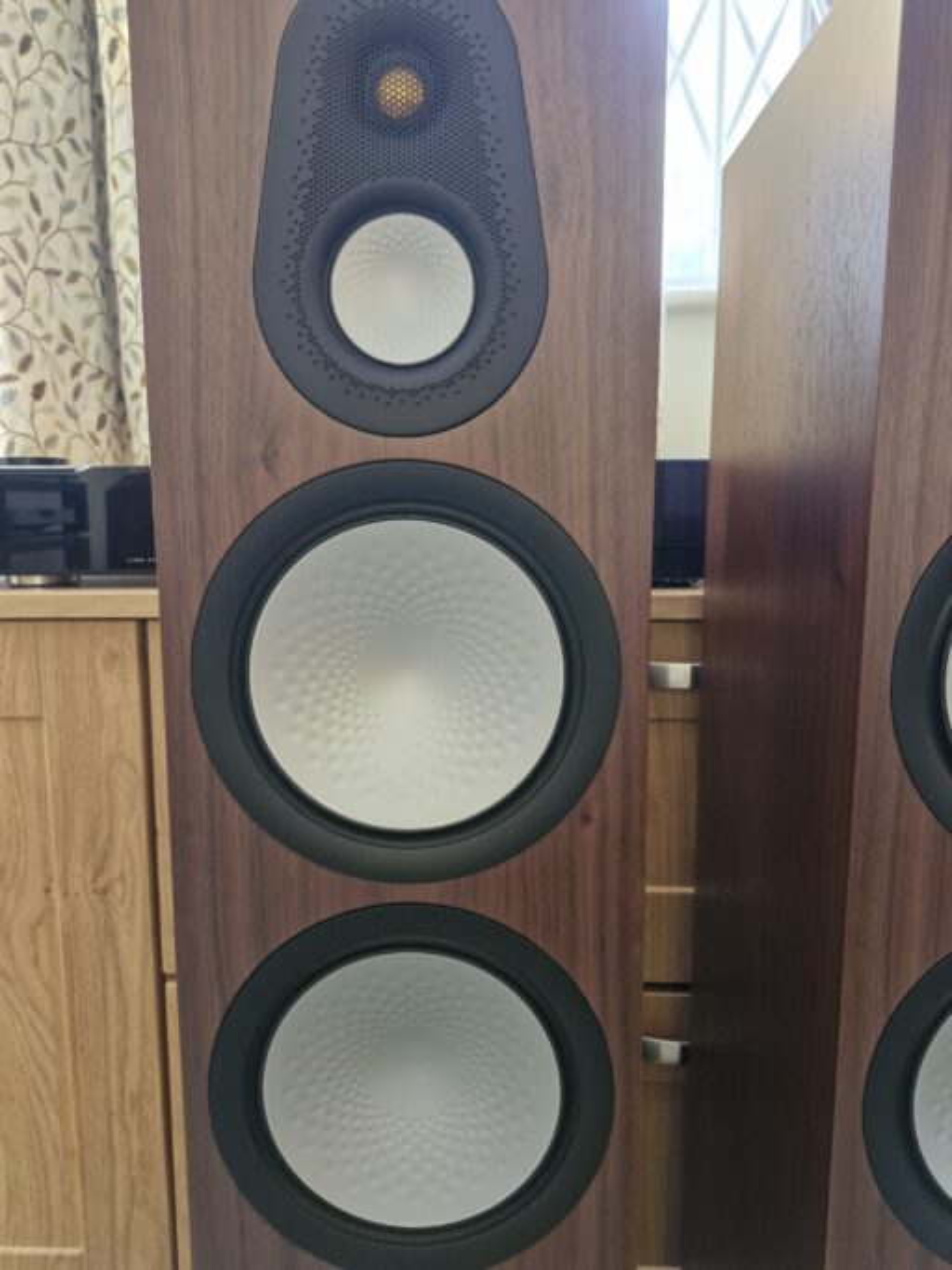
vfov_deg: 73.9
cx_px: 476
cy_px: 635
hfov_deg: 58.9
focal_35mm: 23
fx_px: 844
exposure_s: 1/100
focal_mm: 5.54
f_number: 1.8
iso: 800
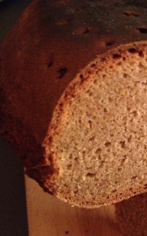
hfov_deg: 24.4
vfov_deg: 40.3
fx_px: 320
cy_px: 119
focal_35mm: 50
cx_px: 154
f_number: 2.4
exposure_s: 1/15
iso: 800
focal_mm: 4.28
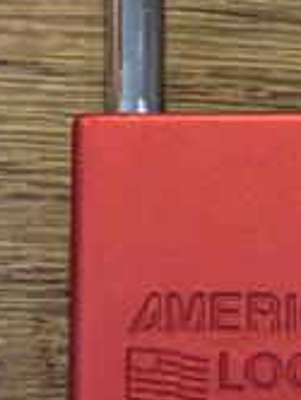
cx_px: 253
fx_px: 1446
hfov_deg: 11.8
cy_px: 147
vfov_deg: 15.7
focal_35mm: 125
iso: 320
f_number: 1.6
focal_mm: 5.96
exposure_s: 1/30
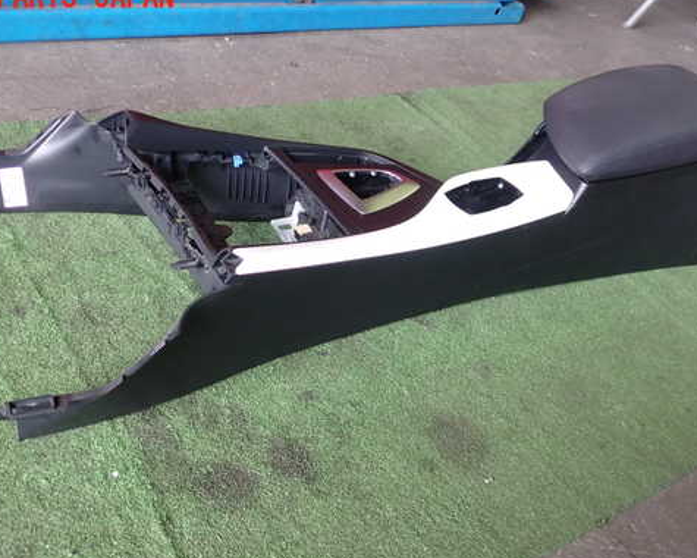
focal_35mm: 37
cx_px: 348
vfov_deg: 40.1
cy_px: 310
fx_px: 763
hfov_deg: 49.1
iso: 200
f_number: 2.3
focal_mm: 5.4
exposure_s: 1/50
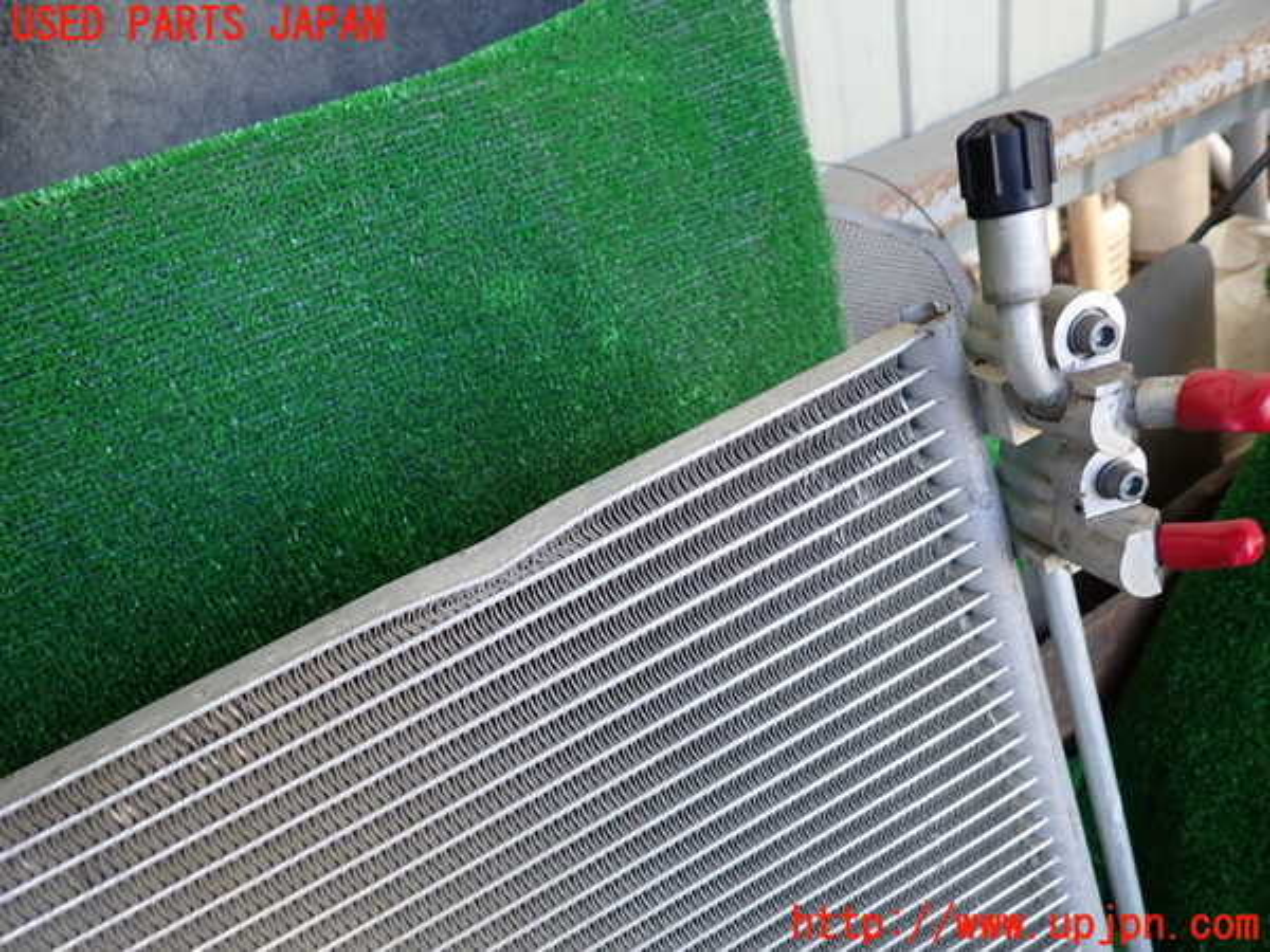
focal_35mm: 25
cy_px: 476
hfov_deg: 69.4
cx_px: 635
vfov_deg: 54.9
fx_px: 917
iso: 125
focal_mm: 4.5
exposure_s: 1/60
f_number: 2
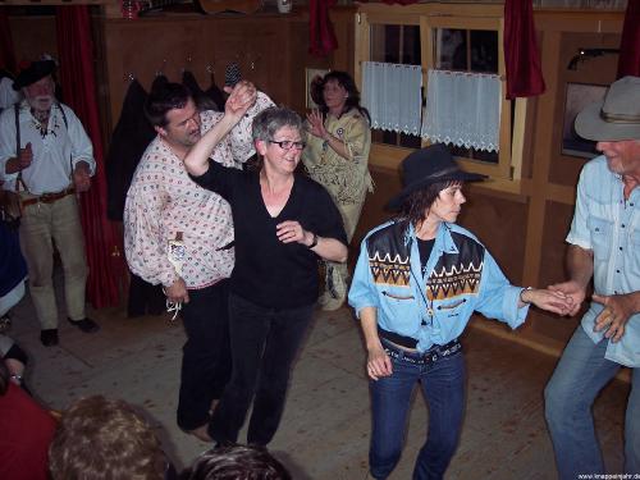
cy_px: 240
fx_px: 721
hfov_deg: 47.9
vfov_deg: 36.8
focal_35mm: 39
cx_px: 320
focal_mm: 8
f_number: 2.8
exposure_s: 1/60
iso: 100
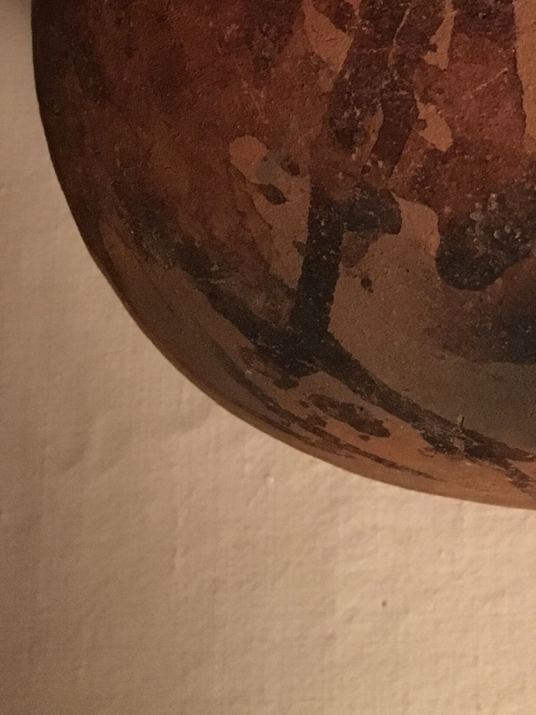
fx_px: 1466
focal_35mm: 71
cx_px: 594
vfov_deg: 25.4
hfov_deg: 19.8
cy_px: -78
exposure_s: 1/17
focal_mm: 4.15
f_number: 2.2
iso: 500
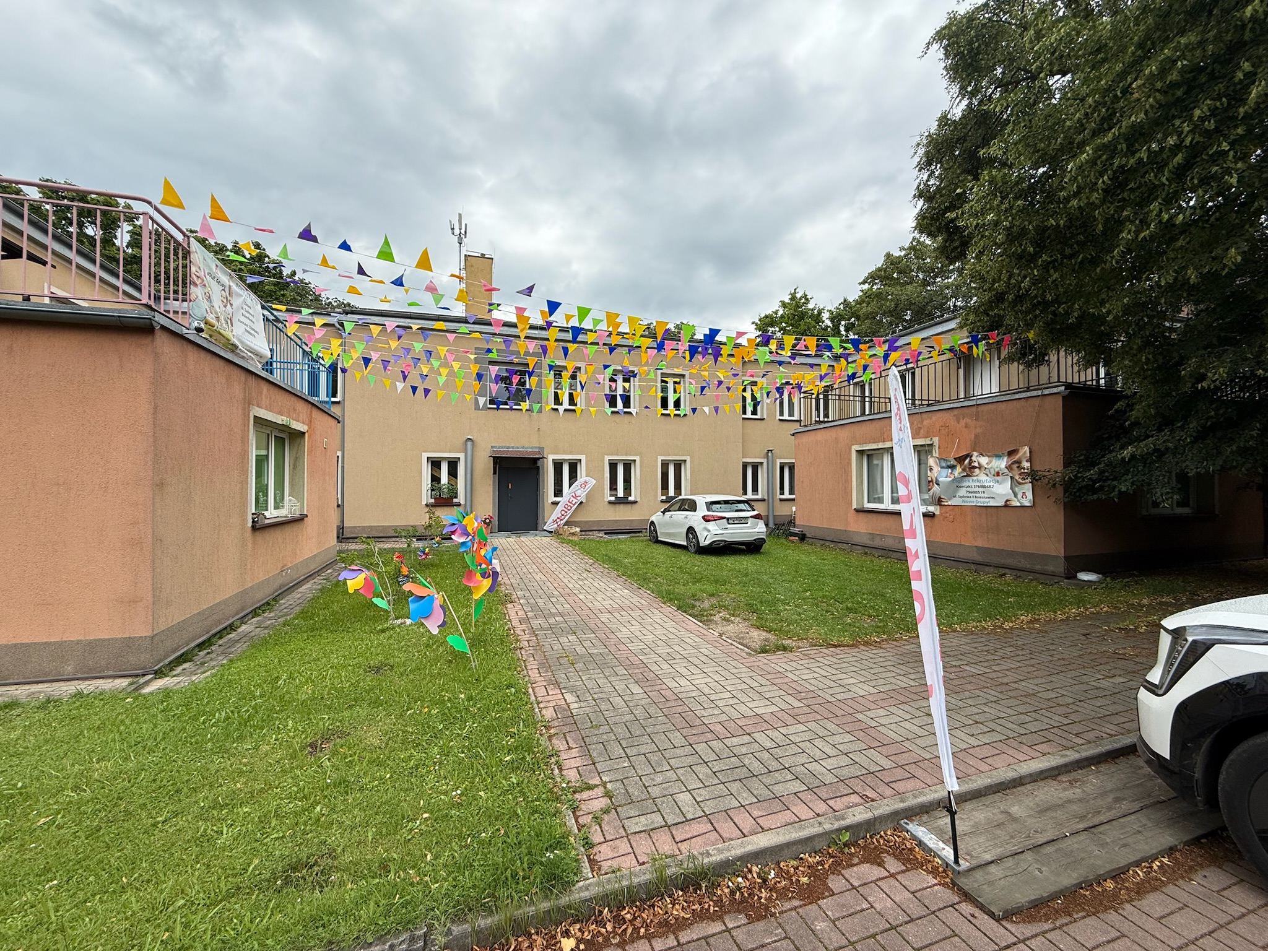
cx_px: 634
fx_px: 513
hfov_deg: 102.1
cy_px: 476
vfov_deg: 85.7
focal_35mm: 14
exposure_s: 1/841
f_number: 2.2
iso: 50
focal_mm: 2.22
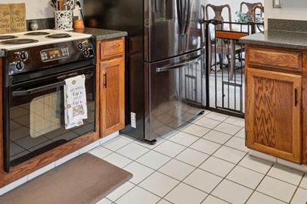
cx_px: 158
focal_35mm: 37
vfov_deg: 32.2
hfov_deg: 51.9
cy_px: -13
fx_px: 315
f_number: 11
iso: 100
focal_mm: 15
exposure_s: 2.5
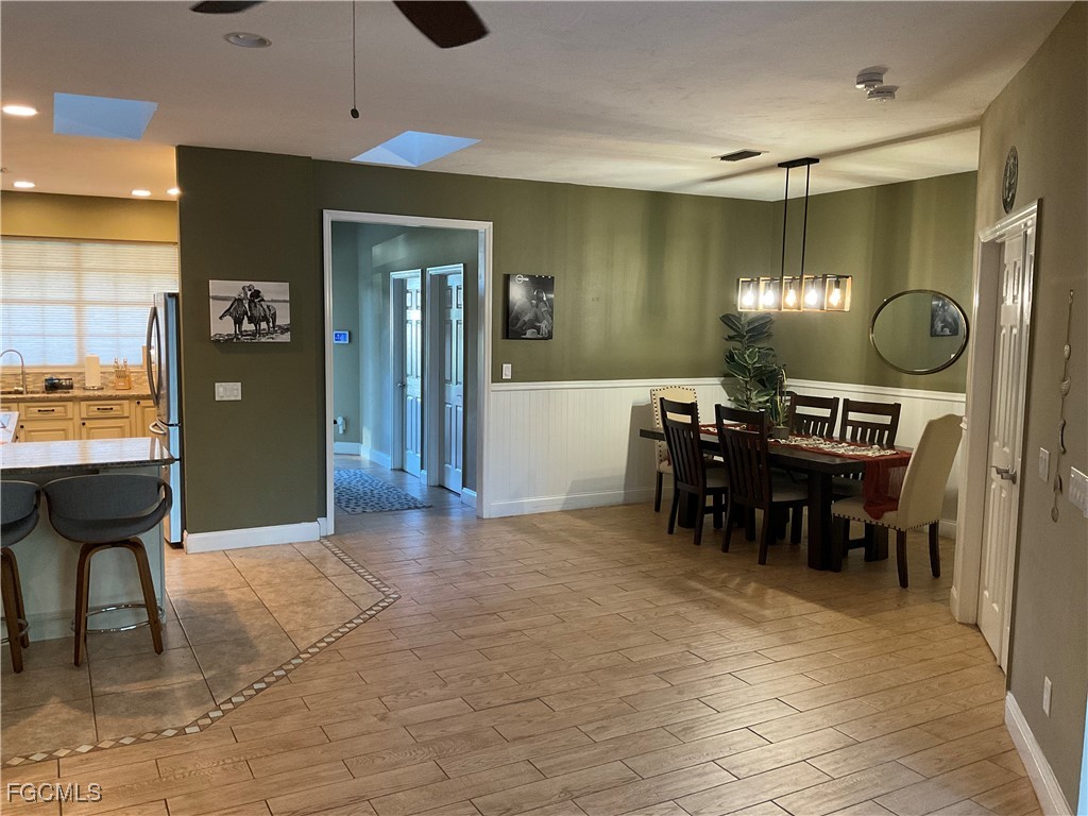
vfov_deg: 48.2
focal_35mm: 29
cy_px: 408
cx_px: 544
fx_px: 911
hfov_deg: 61.7
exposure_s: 1/60
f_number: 1.8
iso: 250
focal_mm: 3
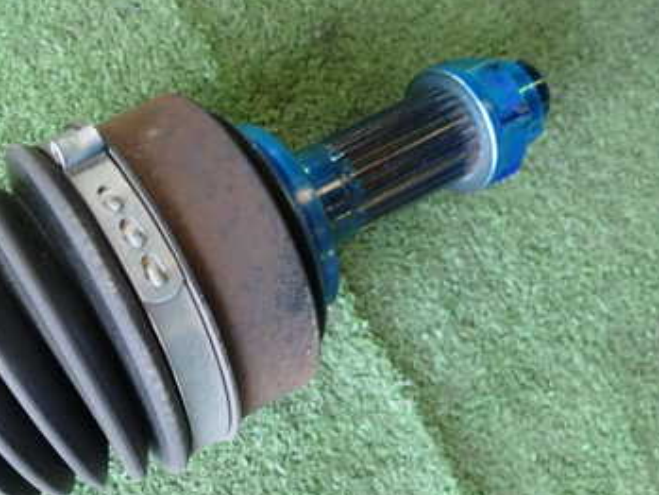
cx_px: 104
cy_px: 342
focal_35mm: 43
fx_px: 819
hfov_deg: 41.4
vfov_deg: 33.2
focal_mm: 4.5
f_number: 2
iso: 200
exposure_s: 1/40
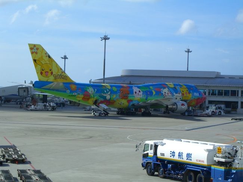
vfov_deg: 13.0
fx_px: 800
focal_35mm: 114
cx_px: 122
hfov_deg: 17.3
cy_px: 91
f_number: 7.4
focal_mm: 23.7
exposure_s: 1/200
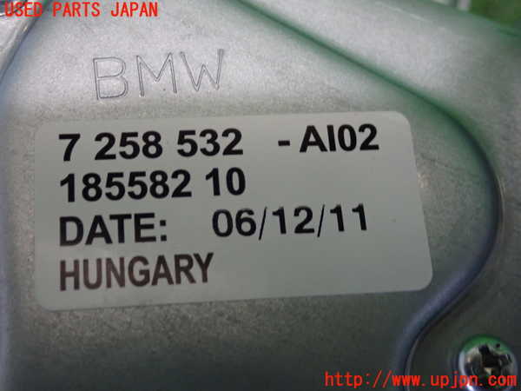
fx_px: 813
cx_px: 260
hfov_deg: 35.5
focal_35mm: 54
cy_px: 196
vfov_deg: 27.0
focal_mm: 9.65
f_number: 3.3
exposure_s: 1/30
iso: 800
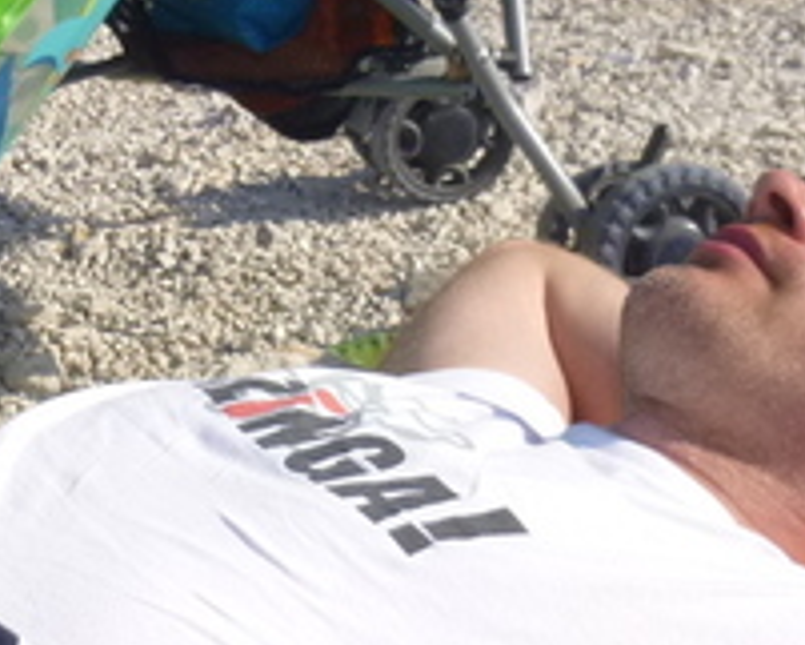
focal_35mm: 97
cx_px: -24
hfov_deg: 19.1
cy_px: 341
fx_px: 2312
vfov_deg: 15.9
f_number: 9
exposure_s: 1/200
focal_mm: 4.5
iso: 100
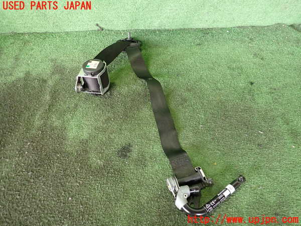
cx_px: 150
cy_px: 113
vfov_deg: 54.9
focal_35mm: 25
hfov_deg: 69.4
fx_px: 217
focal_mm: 4.5
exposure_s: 1/30
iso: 400
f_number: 2
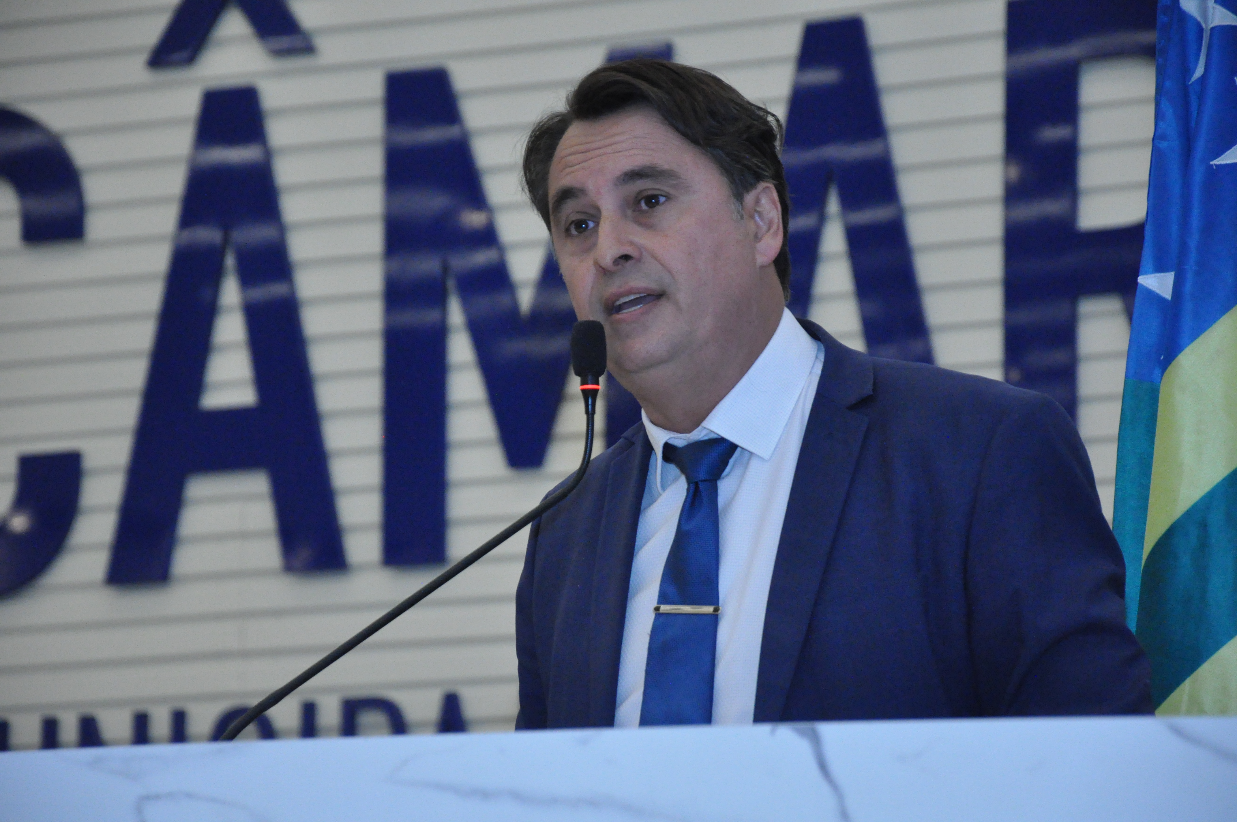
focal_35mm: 158
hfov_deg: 13.1
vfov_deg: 8.7
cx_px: 618
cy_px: 411
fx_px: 5405
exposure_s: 1/160
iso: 3200
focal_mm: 105
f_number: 5.6
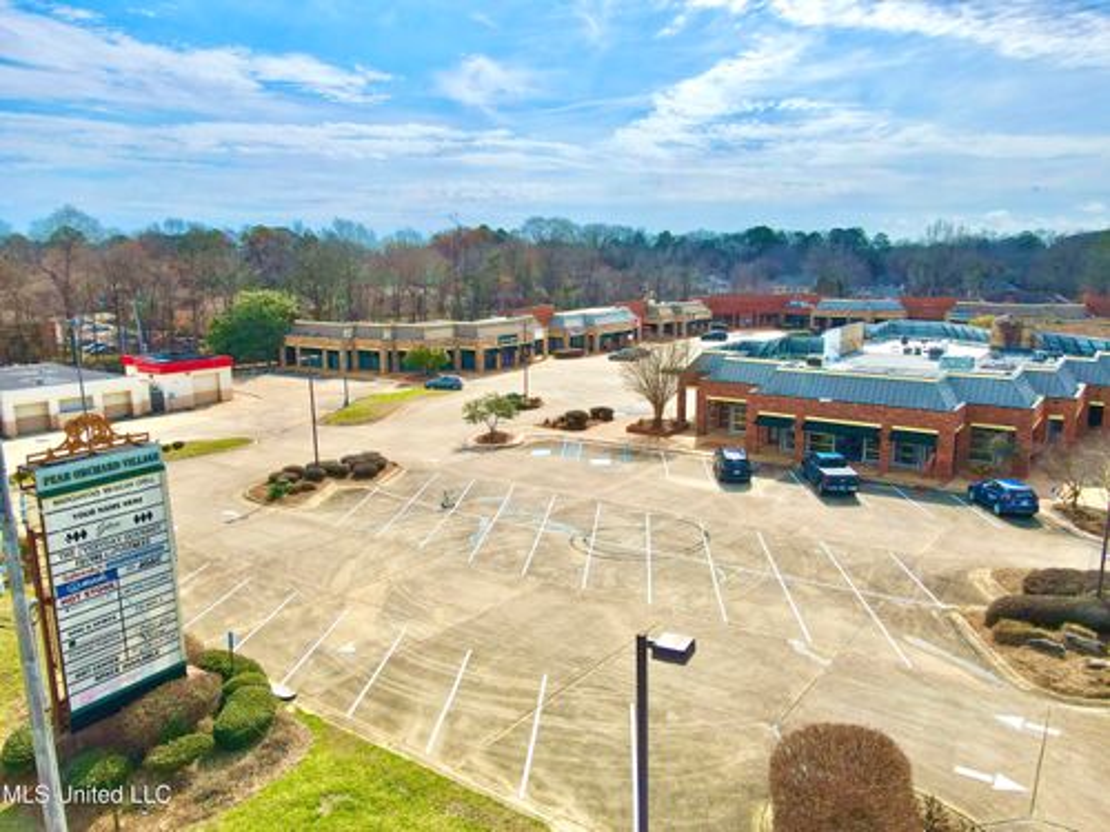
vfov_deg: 56.8
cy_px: 416
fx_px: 770
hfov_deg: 71.6
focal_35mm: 24
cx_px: 555
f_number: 2.8
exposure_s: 1/1250
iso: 100
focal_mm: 4.5
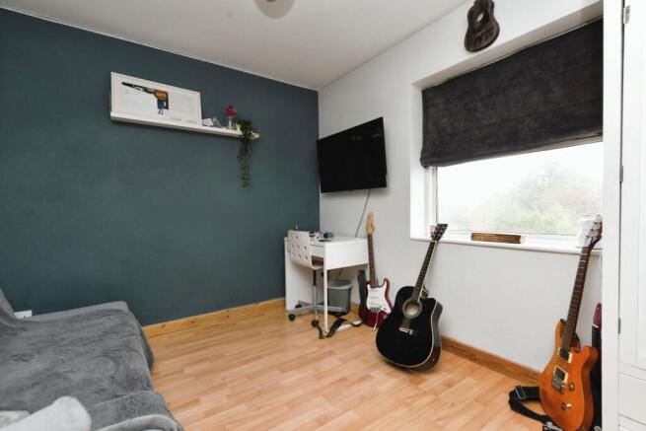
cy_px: 216
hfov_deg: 96.7
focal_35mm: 16
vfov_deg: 73.8
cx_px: 323
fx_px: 287
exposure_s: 1/80
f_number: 8
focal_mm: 16
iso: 800
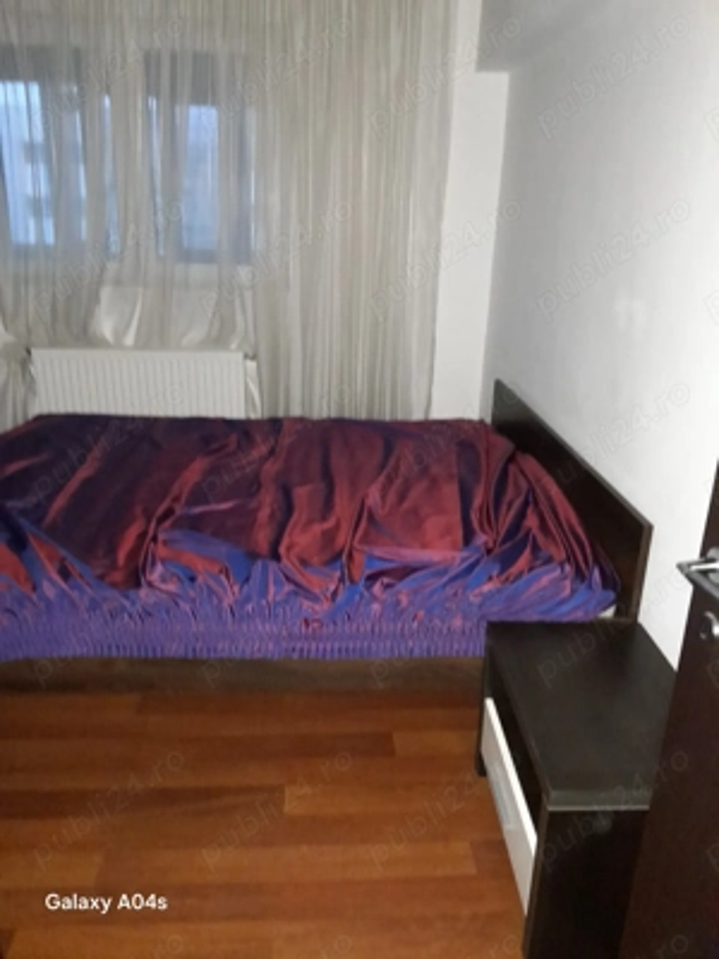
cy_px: 480
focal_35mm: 26
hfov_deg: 53.1
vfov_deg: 67.3
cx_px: 360
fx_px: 720
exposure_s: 1/20
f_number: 1.8
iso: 1600
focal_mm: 3.98
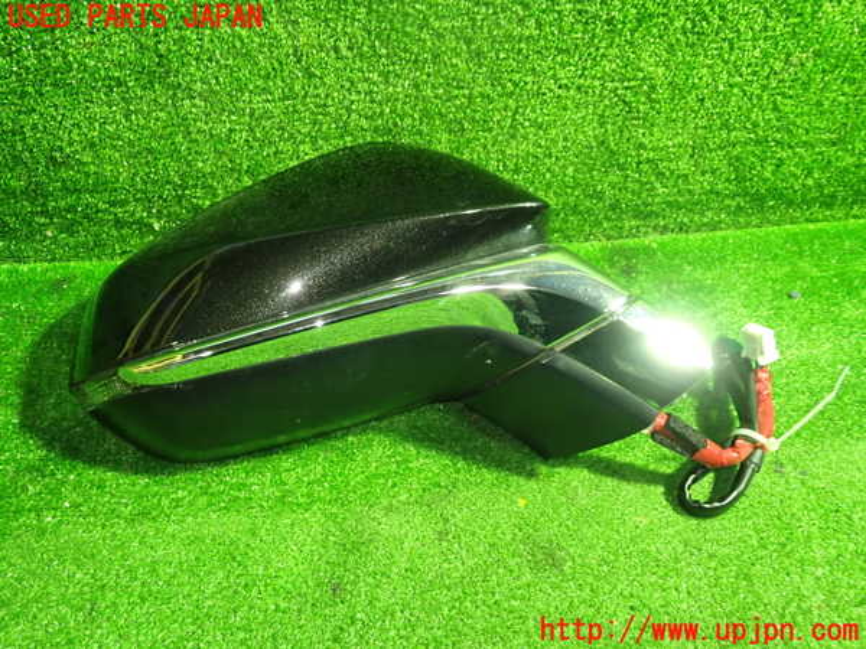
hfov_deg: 60.0
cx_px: 433
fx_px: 751
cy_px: 324
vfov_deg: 46.8
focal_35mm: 30
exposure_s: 1/30
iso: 800
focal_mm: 5.4
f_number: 2.3
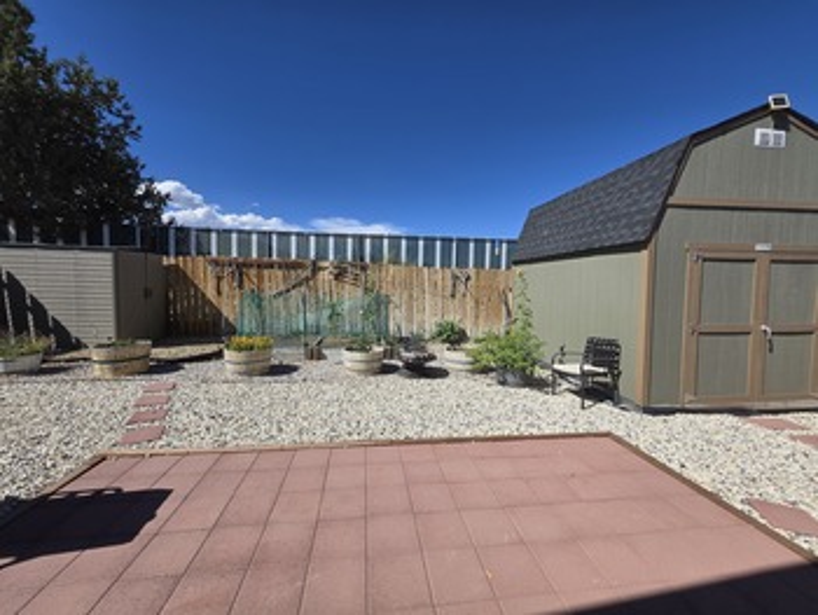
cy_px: 308
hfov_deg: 106.1
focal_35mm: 13
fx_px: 307
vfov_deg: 90.0
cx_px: 409
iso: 25
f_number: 2.2
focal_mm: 1.7
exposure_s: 1/1723
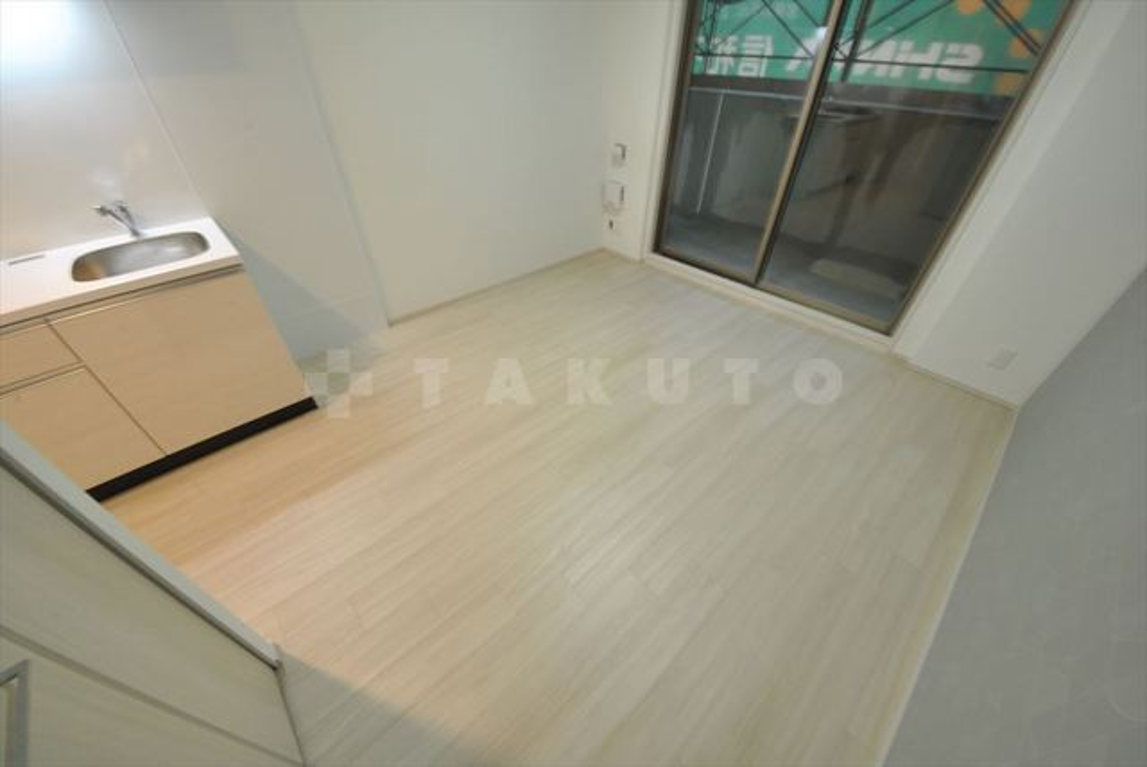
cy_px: 384
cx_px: 574
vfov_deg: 90.1
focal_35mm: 12
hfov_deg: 112.6
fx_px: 383
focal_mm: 8
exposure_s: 1/1.6
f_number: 11
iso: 220
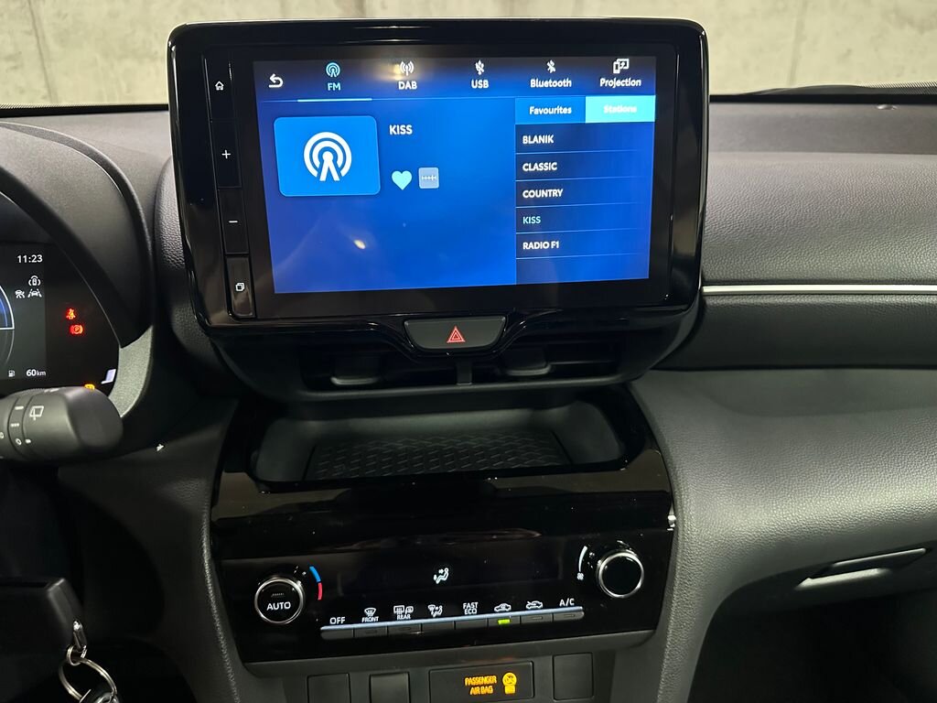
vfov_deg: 56.8
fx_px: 650
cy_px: 352
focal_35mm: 24
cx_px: 468
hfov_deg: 71.6
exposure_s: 1/33
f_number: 1.78
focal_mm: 6.86
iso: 1000
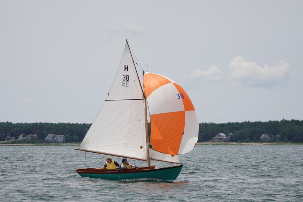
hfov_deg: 7.5
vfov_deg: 5.0
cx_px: 152
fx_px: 2322
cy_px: 101
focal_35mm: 276
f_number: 5.6
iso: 125
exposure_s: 1/1250
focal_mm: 184
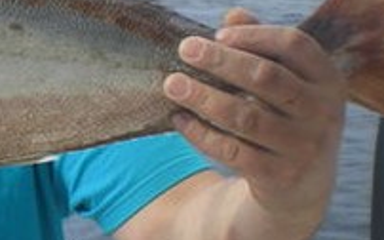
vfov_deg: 10.9
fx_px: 1245
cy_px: 30
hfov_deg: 16.6
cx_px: -116
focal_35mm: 119
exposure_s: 1/250
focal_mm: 6.3
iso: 50
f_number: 4.6
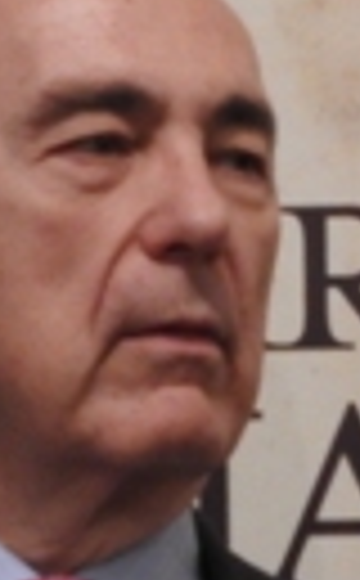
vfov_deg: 7.2
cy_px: 517
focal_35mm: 291
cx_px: 133
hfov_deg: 4.5
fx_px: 4594
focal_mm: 17
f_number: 4.8
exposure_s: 1/15
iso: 640
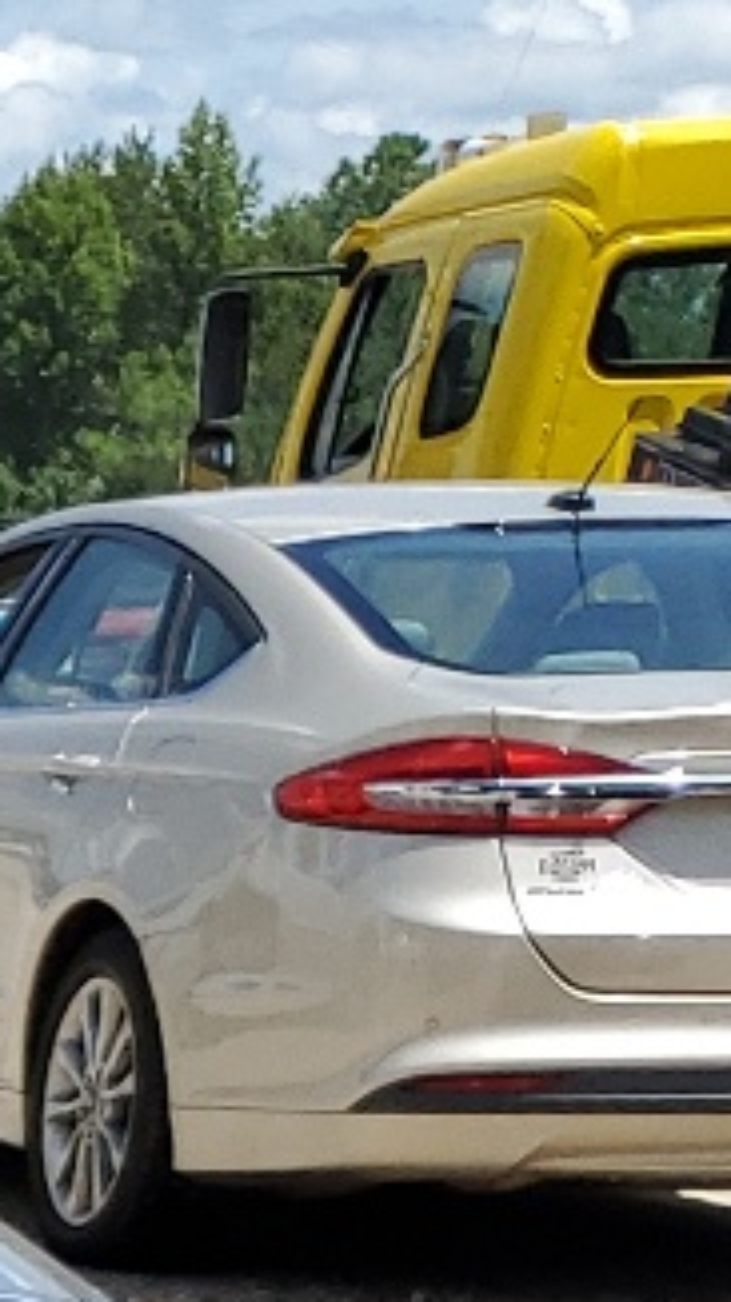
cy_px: 2173
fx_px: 4797
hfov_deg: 6.9
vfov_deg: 14.1
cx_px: -2073
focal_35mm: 139
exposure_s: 1/3333
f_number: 1.5
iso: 50
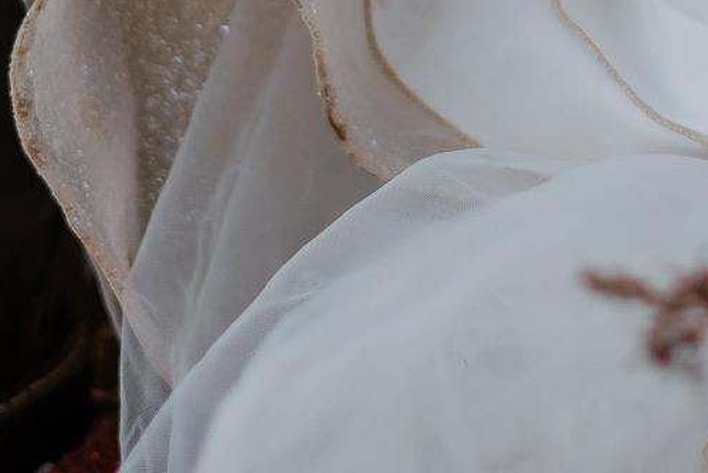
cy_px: -435
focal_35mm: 231
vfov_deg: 5.8
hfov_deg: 8.9
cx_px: 514
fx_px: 4544
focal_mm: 50
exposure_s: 1/640
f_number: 2
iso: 200
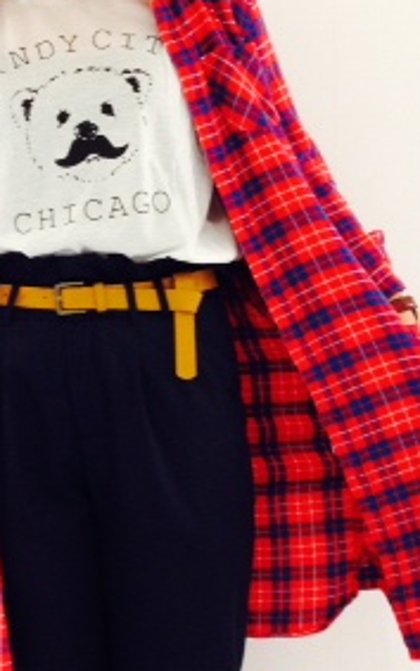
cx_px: 76
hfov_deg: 16.4
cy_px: 405
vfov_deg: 26.1
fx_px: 1446
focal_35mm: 79
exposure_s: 1/20
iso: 200
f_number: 2.4
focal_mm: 4.12
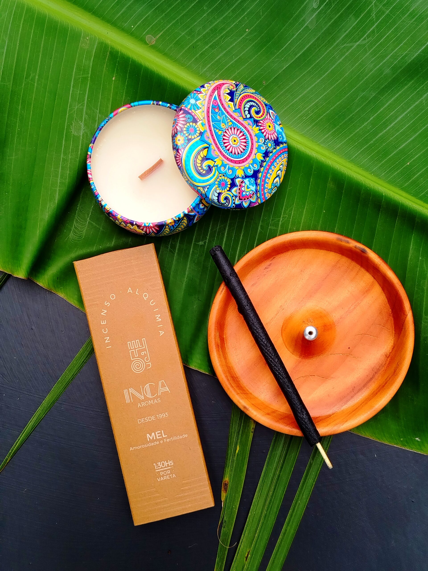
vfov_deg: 39.7
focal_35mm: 48
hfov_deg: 30.3
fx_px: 791
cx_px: 214
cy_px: 286
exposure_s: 1/543
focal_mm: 5.31
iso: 50
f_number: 1.7
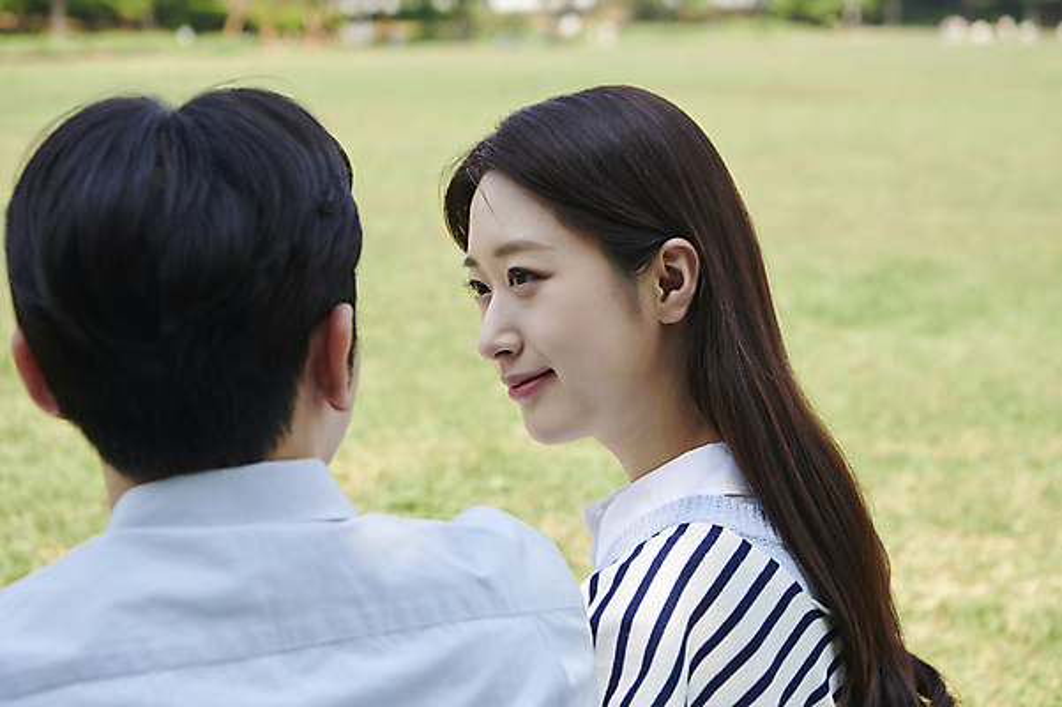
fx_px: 2182
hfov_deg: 27.4
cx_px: 531
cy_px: 354
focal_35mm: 74
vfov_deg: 18.4
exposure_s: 1/320
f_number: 5
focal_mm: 62
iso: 160
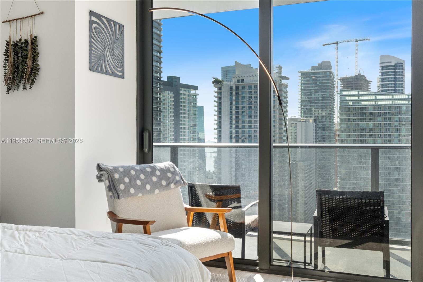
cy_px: 141
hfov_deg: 54.4
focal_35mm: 35
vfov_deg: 37.8
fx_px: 411
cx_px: 212
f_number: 9
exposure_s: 1/160
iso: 800
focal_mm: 35
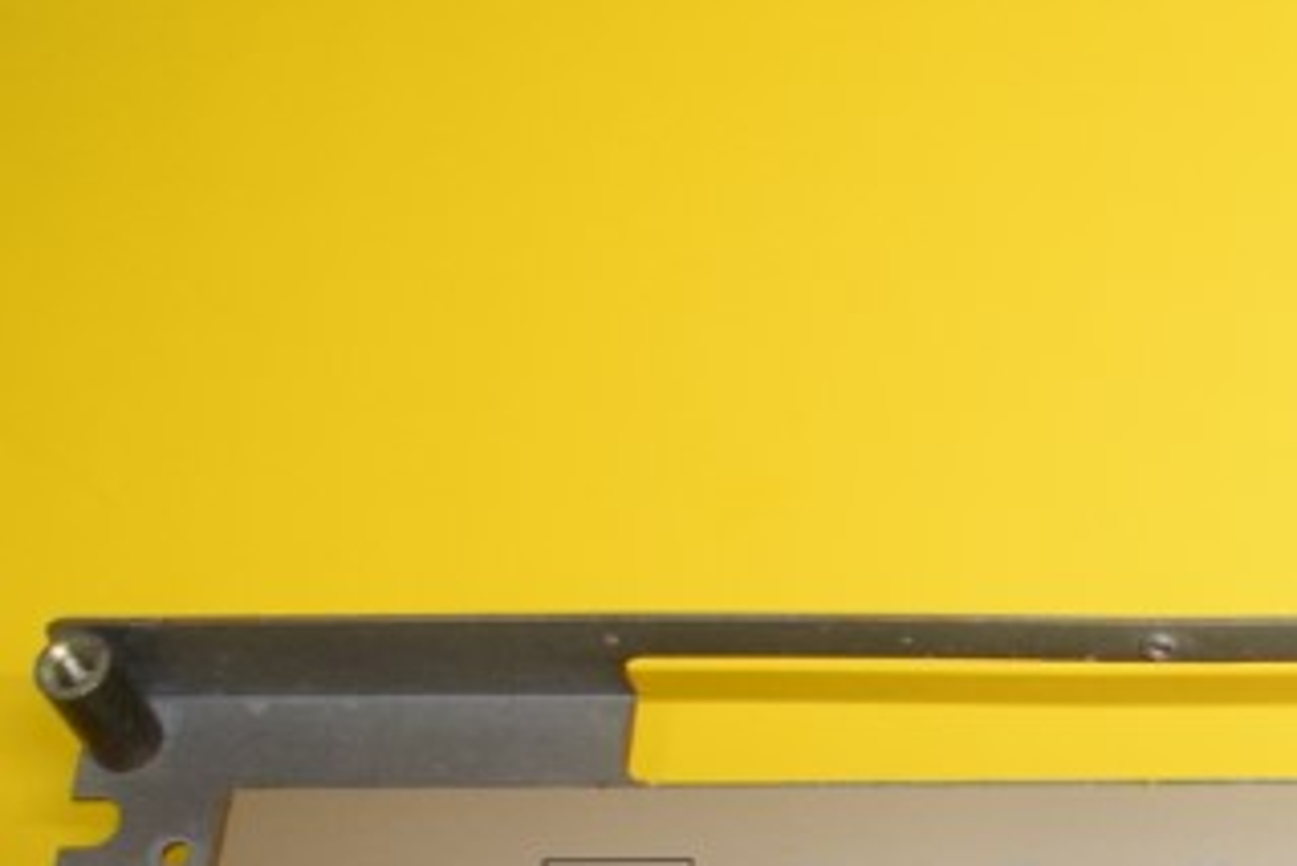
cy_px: 1321
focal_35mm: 107
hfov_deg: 17.3
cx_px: 1935
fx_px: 3845
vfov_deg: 12.2
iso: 1600
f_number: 4
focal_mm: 21
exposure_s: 1/125
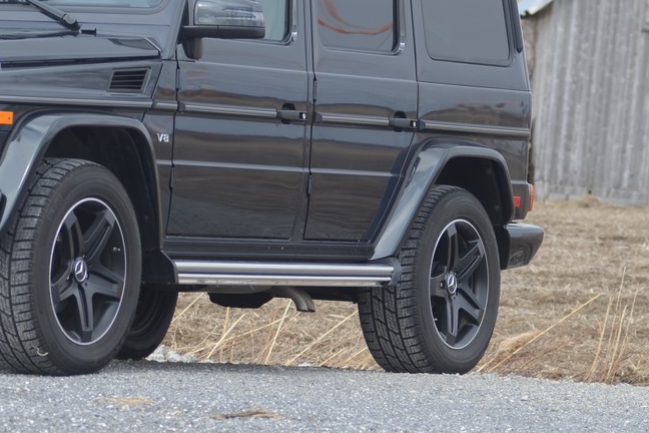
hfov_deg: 7.5
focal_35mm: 273
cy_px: 99
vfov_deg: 5.0
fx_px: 4921
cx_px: -58
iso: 100
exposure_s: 1/400
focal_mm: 80
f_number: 5
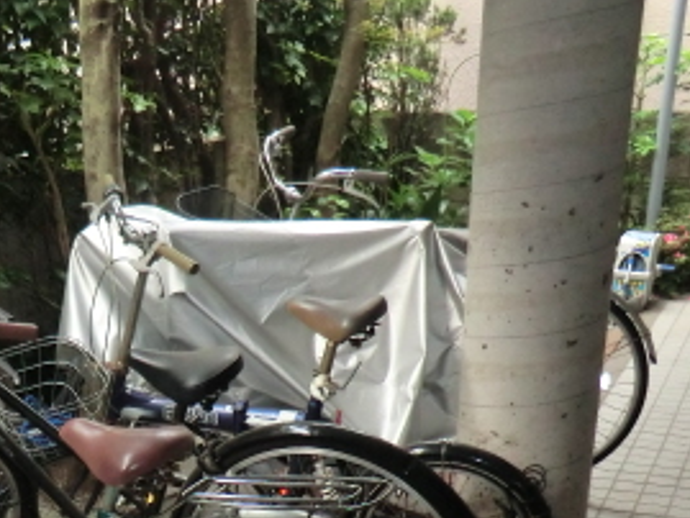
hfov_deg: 33.2
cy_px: 597
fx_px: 1137
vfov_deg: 23.7
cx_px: 187
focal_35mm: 57
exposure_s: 1/40
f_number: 3.2
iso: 400
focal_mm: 4.3
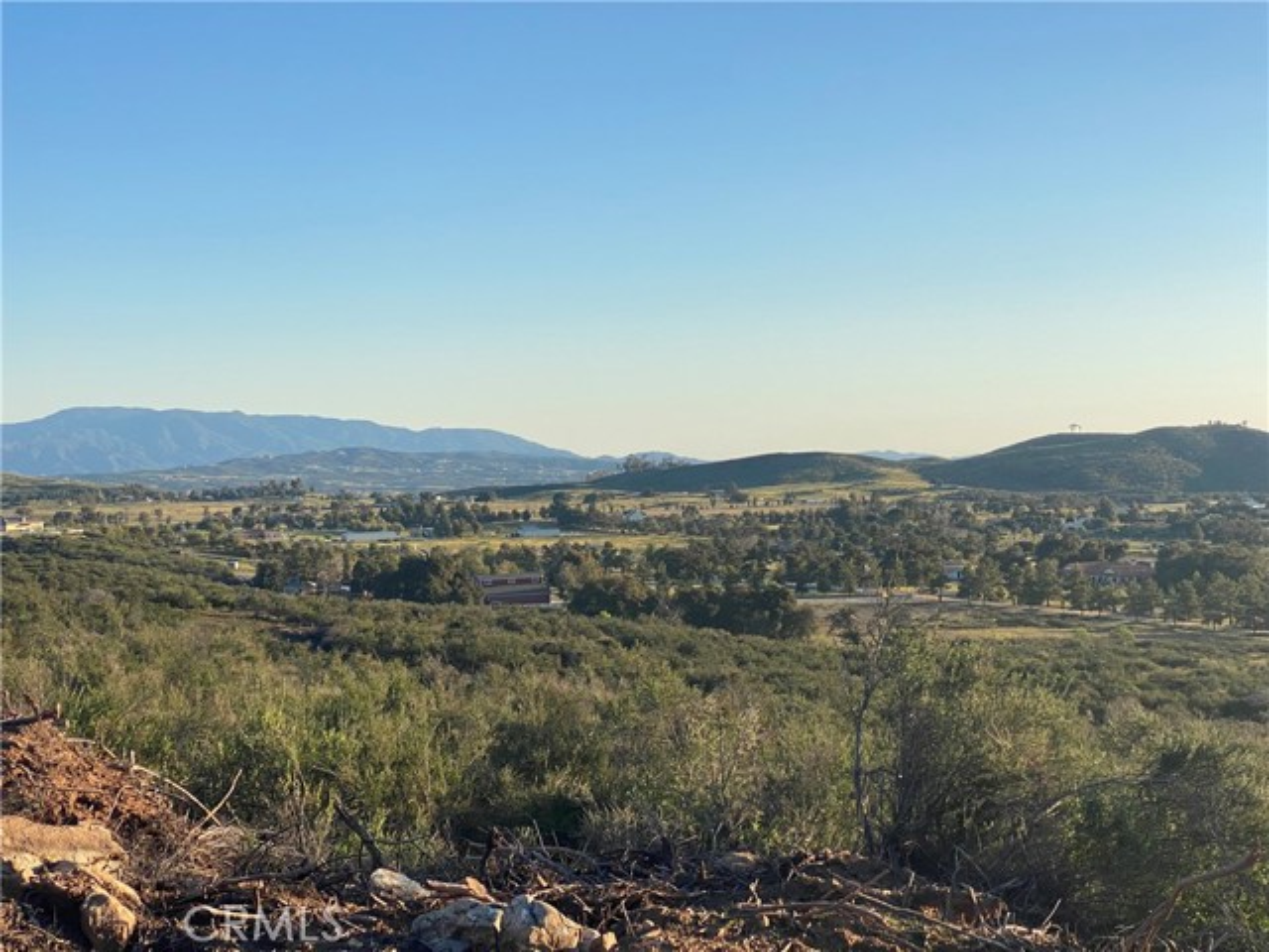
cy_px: 476
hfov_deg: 36.8
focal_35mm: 52
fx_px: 1906
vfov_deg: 28.0
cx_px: 634
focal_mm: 6
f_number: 2
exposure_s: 1/1043
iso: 20
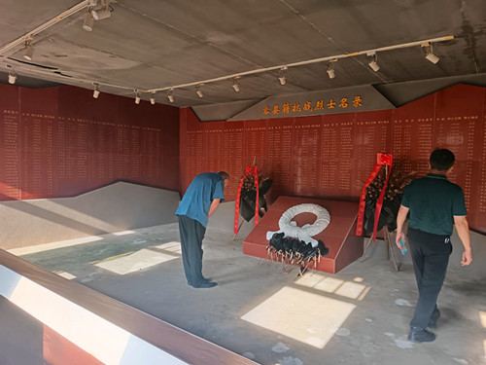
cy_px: 182
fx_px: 337
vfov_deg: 56.8
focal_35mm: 24
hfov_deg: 71.6
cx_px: 243
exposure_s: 1/60
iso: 609
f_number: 1.75
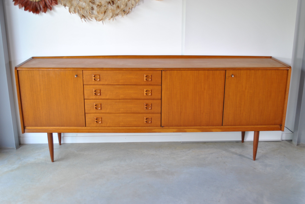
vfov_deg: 34.3
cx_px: 152
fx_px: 331
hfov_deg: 49.5
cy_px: 102
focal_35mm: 39
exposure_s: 1/50
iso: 200
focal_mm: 26
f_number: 4.2
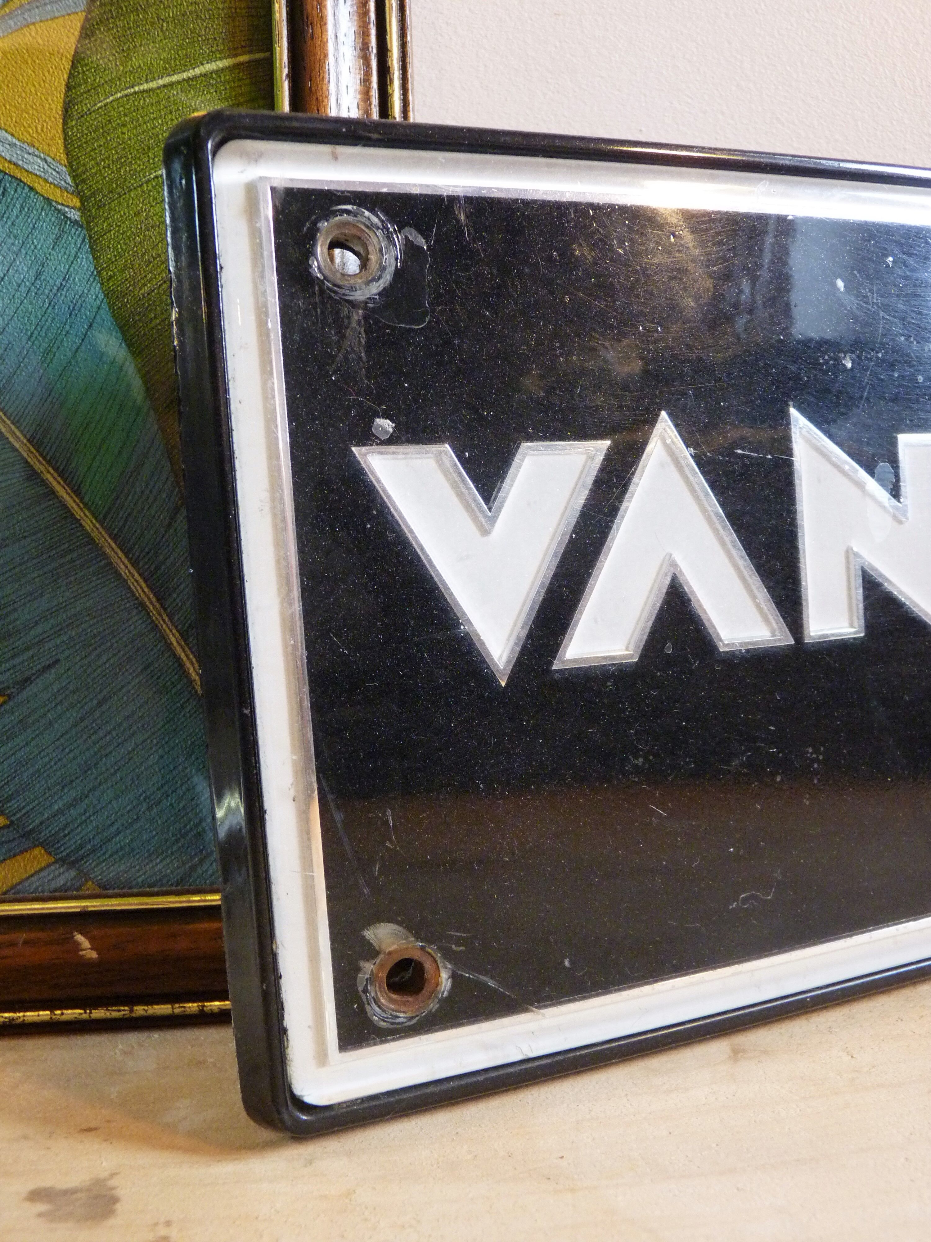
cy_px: 621
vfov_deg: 54.0
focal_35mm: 34
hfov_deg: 41.8
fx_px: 1219
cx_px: 466
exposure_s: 1/30
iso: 400
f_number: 3
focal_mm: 6
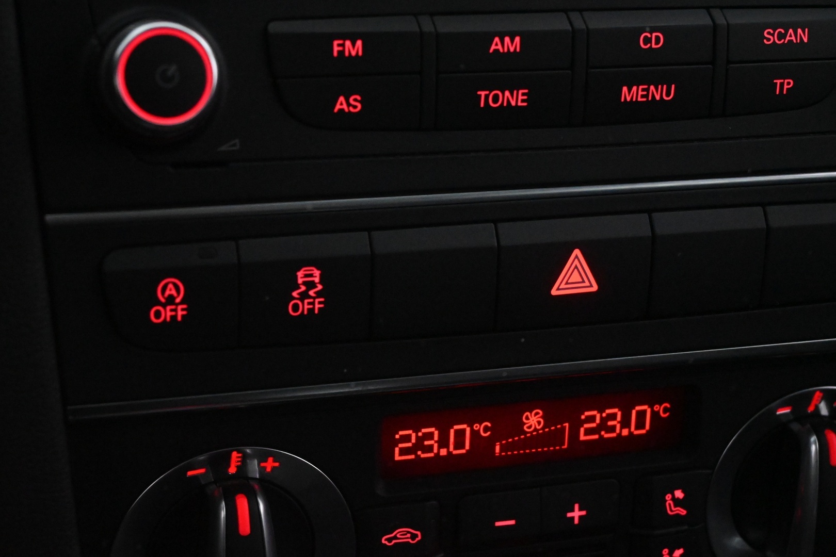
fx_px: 1637
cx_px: 418
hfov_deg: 28.6
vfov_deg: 19.3
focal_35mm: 70
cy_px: 278
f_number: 6
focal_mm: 47
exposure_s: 1/80
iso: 10000
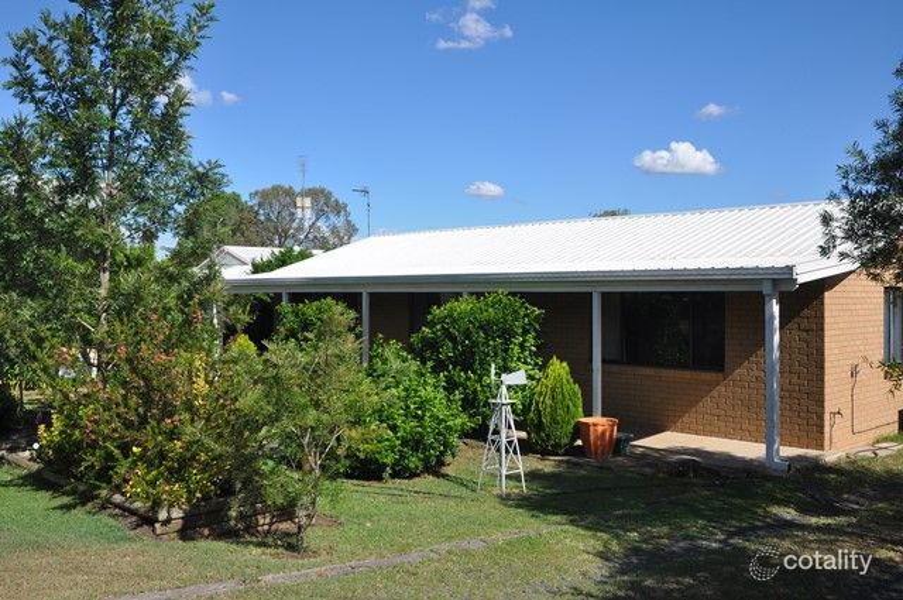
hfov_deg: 57.3
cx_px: 452
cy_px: 300
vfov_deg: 39.9
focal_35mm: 33
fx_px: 827
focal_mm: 22
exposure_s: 1/400
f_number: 10
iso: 200
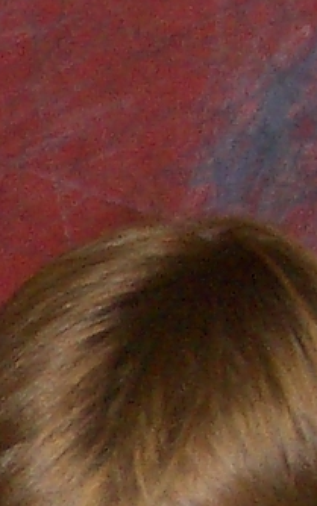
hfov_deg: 3.6
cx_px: -579
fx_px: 4944
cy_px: 776
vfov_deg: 5.8
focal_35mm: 358
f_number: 3.1
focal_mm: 8.2
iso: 100
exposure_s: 1/60
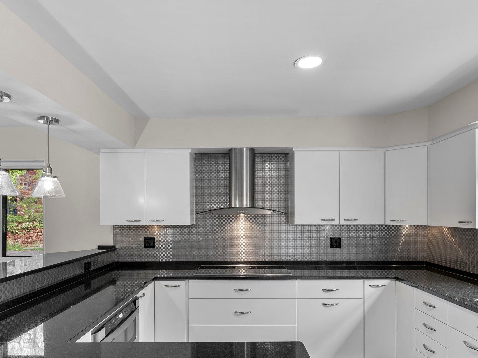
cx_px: 238
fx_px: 304
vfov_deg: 60.7
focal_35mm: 22
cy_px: 208
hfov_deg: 76.4
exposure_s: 1/4
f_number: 8
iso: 250
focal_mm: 16
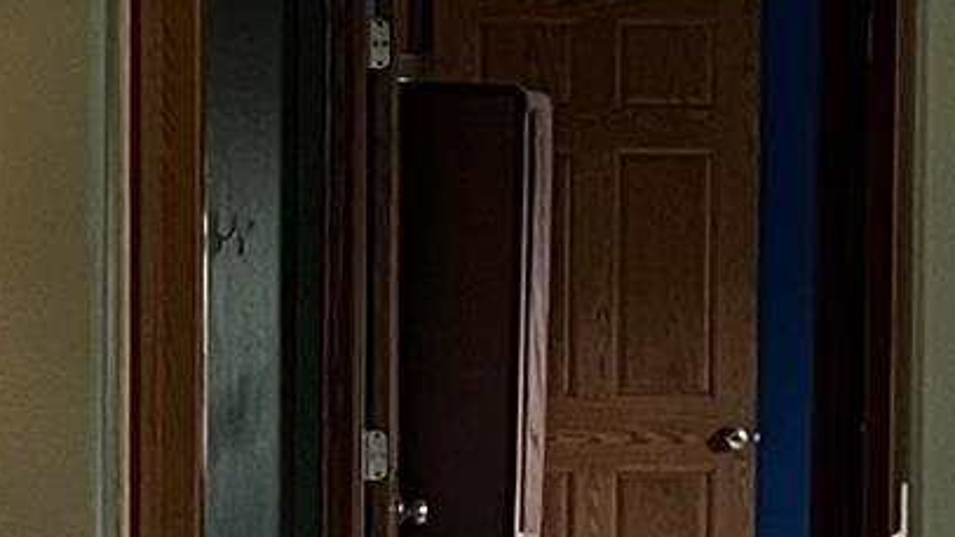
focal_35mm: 214
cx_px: 516
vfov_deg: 5.7
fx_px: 5419
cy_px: 469
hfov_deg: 10.1
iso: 125
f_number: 1.5
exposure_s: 1/60
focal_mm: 5.7
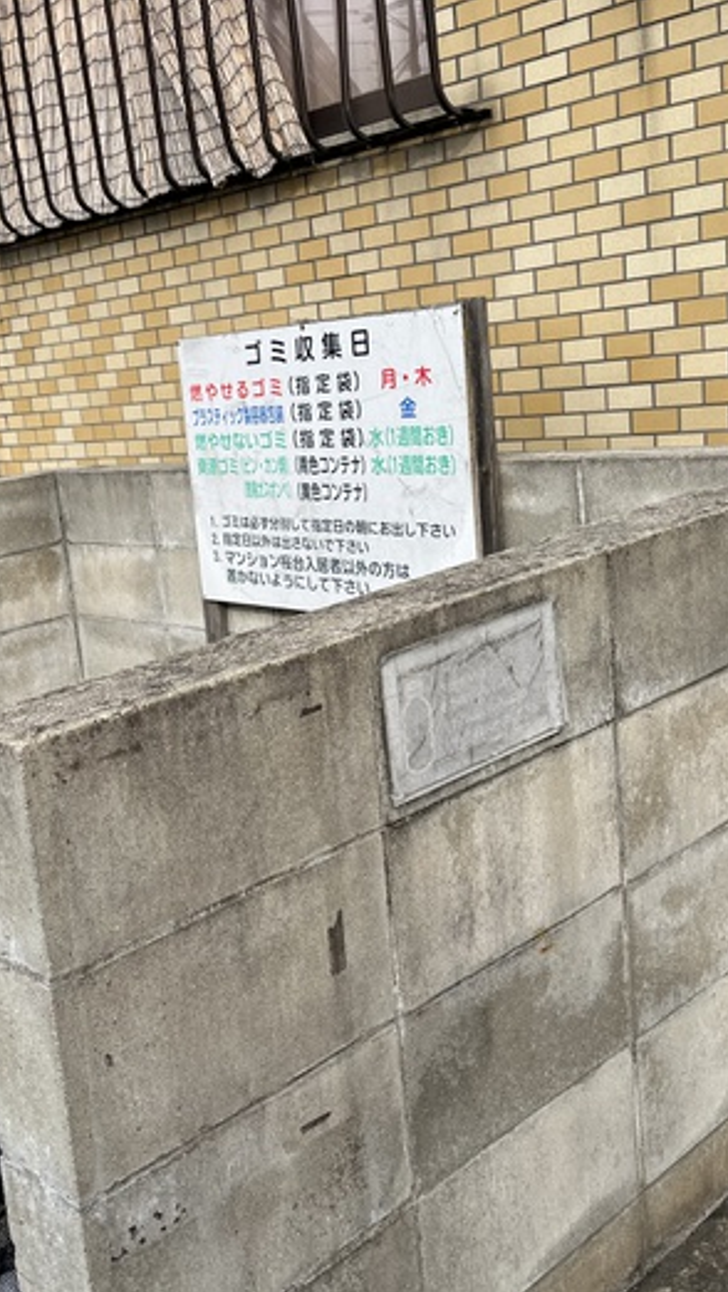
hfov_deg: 30.4
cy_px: 647
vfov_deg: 52.8
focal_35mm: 38
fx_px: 1303
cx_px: 136
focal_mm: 5.1
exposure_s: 1/1175
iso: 50
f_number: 1.6
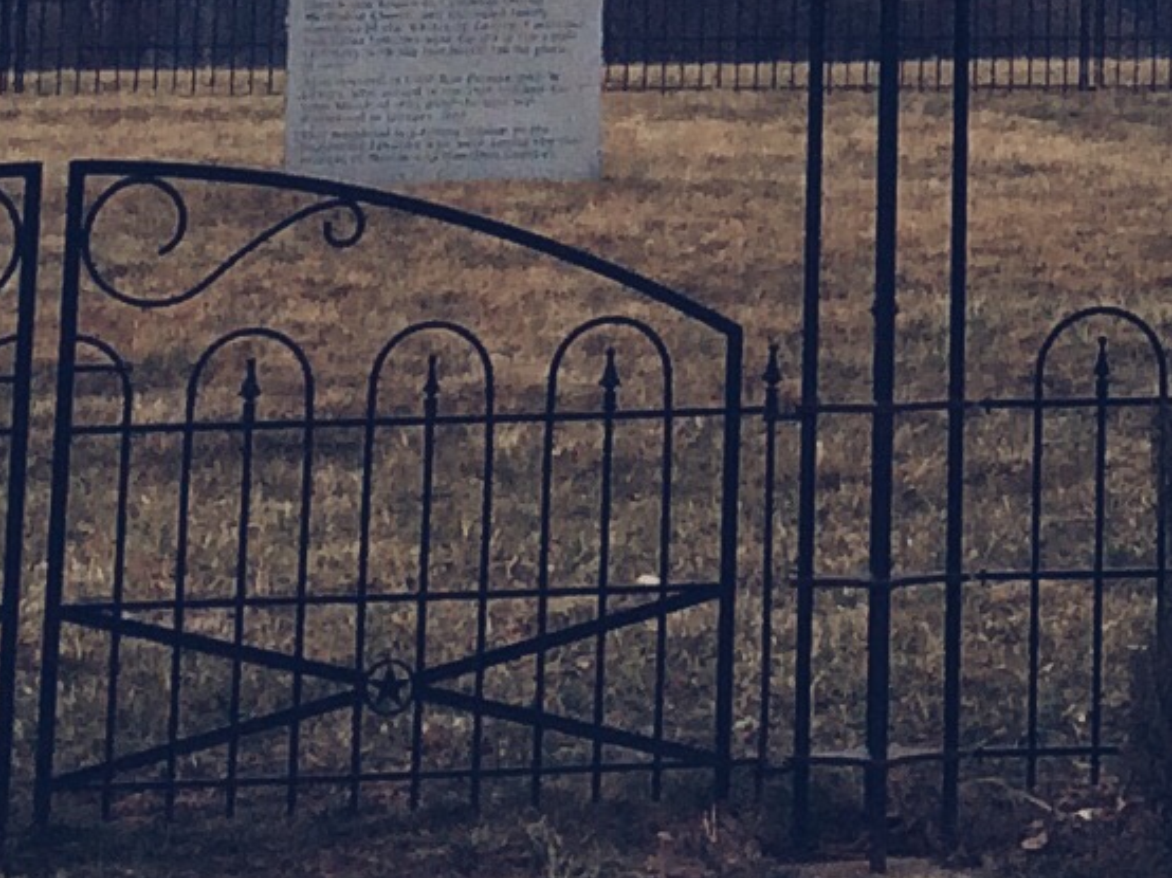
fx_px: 5787
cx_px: 1614
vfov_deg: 8.0
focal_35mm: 171
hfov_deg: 11.2
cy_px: -1261
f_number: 2.2
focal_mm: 4.15
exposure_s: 1/820
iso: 32
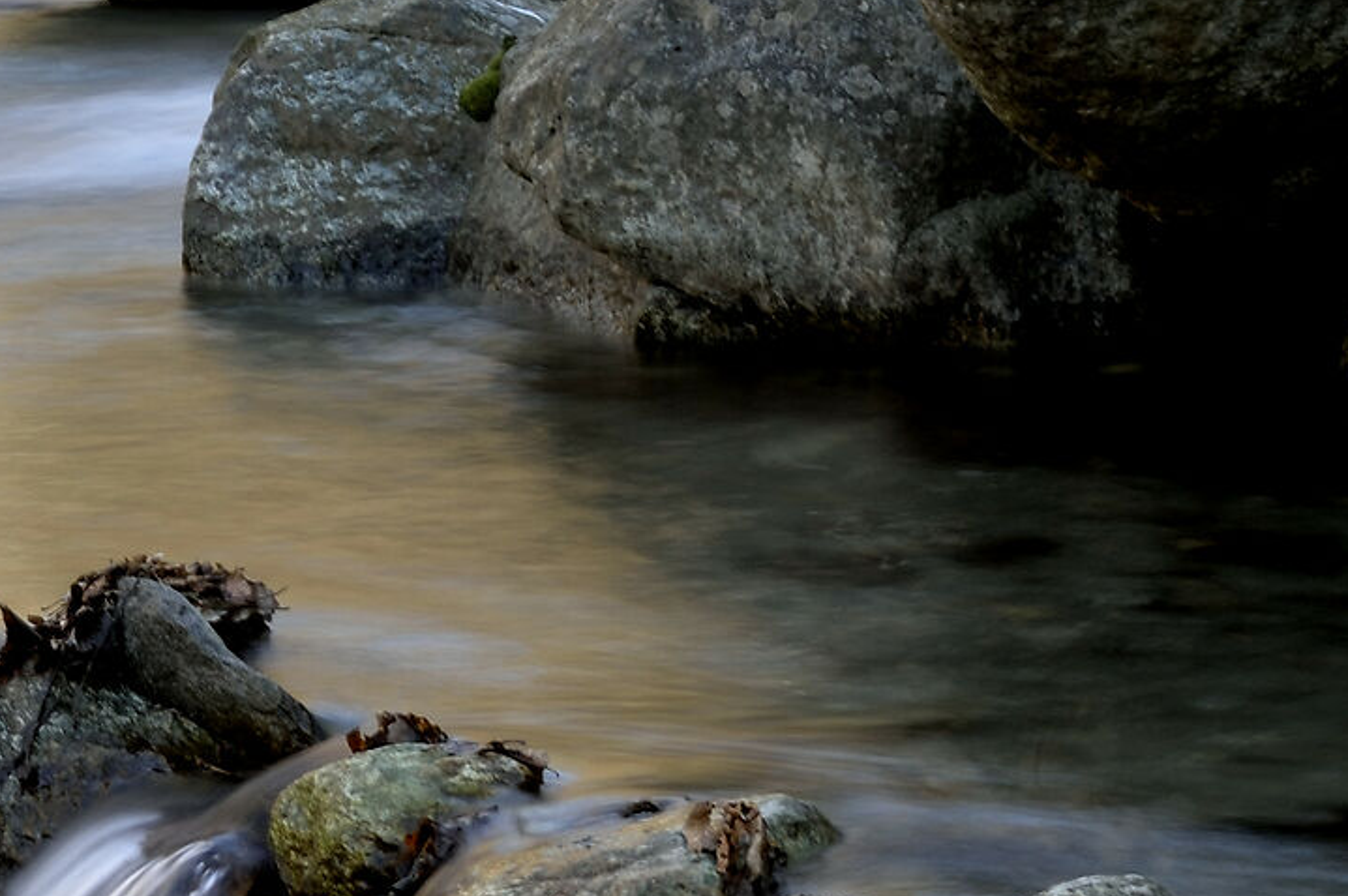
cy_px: 558
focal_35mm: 167
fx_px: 6247
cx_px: -457
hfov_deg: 11.9
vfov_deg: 8.2
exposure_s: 2
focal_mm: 50
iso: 400
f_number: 16
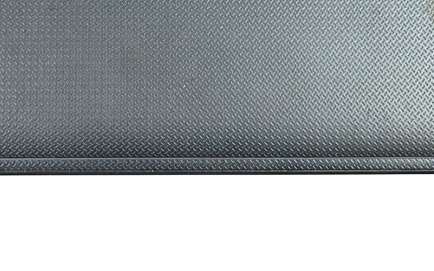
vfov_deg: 16.6
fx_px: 852
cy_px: -121
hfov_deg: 28.2
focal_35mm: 72
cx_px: 110
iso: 40
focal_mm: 4.25
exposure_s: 1/100
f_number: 1.8
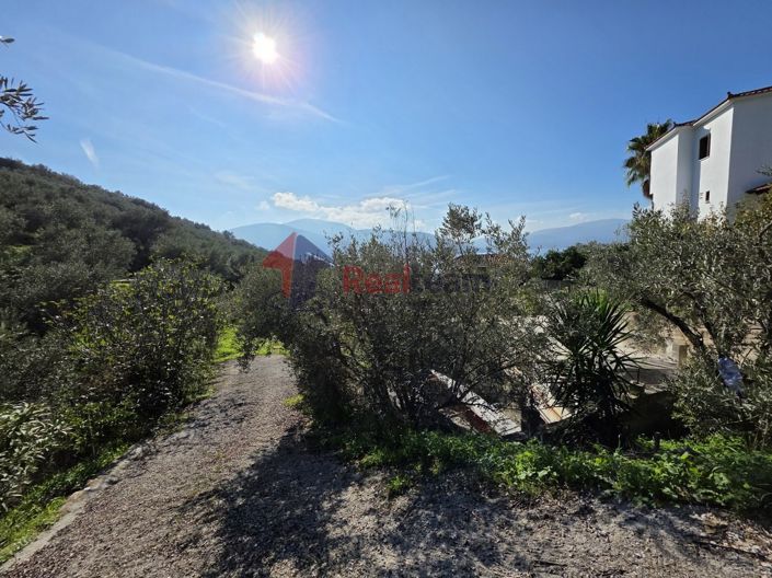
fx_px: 290
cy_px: 289
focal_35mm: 13
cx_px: 386
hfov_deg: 106.2
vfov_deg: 89.9
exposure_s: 1/4217
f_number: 1.9
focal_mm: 2.2
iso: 40
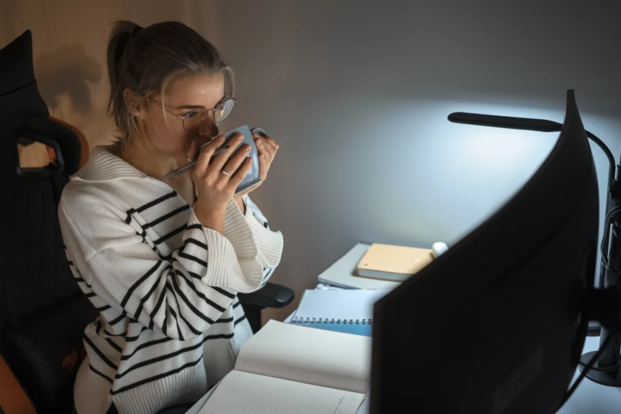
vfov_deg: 33.4
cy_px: 207
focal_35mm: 40
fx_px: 690
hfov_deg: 48.5
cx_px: 310
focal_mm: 40
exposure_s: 1/60
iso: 800
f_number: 2.2
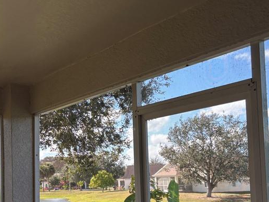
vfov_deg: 27.7
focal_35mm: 52
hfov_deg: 36.1
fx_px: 404
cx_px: 70
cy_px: 149
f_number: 1.6
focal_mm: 5.96
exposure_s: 1/675
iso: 50
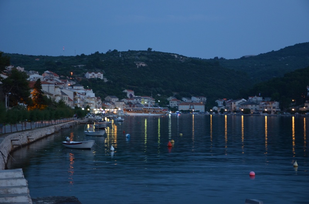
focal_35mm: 68
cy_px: 102
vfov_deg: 20.1
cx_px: 154
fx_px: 578
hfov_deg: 29.9
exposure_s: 1/1.6
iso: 800
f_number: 4.8
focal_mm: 45
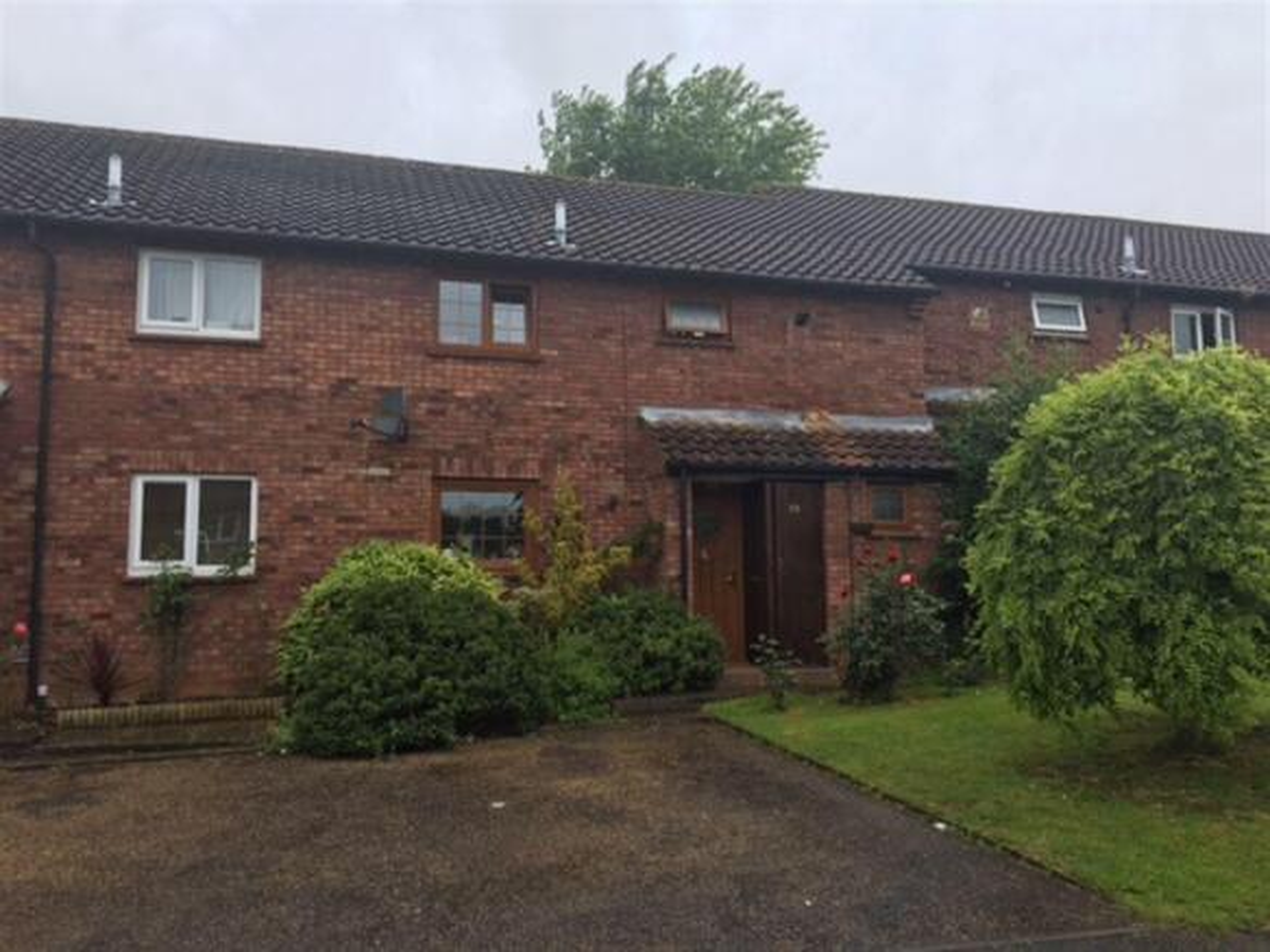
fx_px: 1064
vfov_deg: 48.2
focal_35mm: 29
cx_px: 635
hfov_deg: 61.7
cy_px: 476
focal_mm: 4.15
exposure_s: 1/313
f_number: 2.2
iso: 25
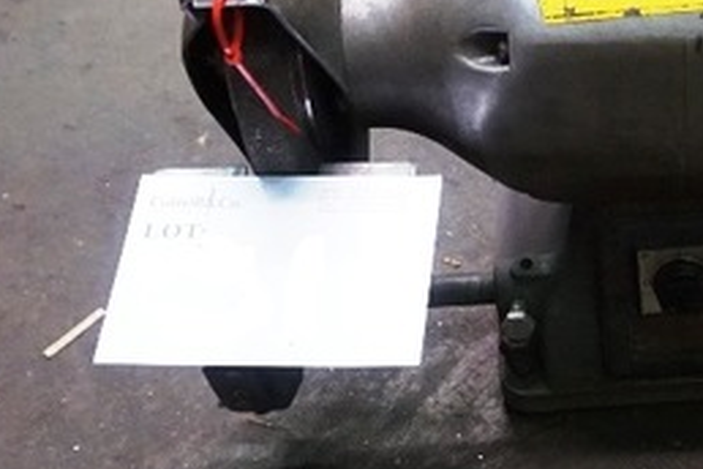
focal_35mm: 67
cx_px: 638
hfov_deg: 28.8
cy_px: 324
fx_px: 1308
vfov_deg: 20.2
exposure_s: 1/160
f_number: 3.5
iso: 2000
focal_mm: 16
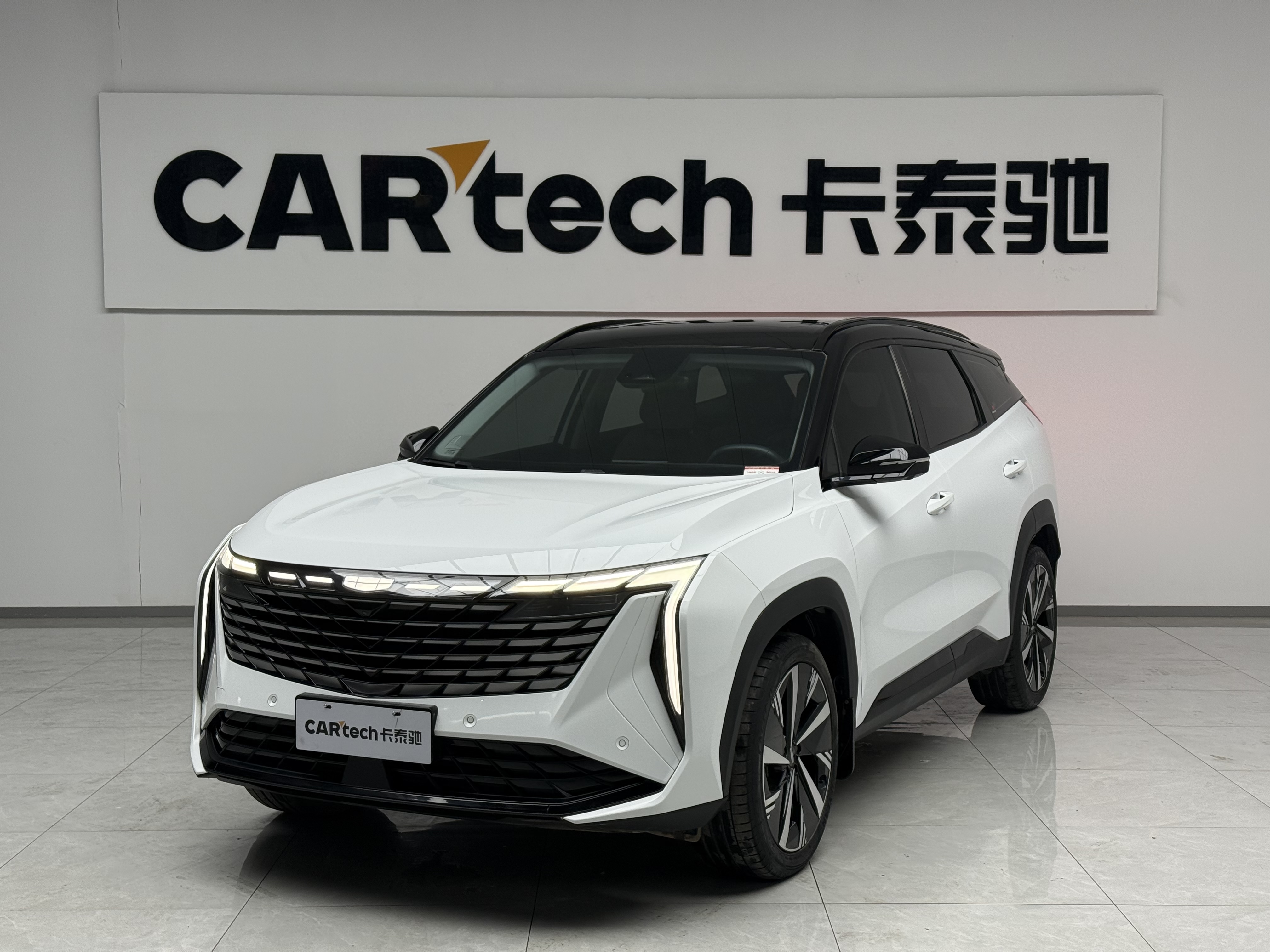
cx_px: 635
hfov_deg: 39.7
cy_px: 476
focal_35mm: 48
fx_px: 1761
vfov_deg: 30.3
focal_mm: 6.76
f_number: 1.78
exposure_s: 1/450
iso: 80
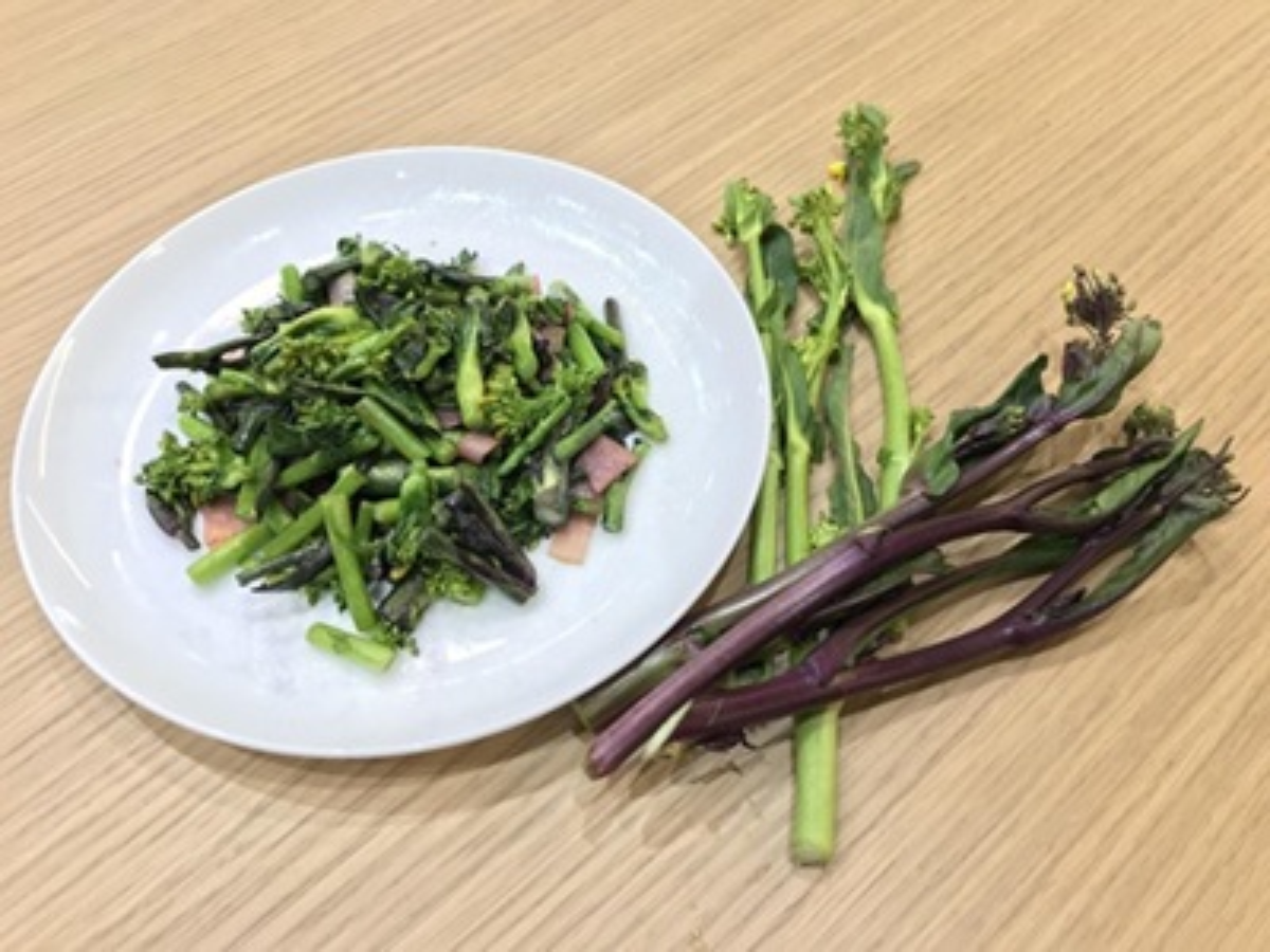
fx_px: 1027
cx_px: 635
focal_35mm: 28
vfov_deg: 49.7
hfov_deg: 63.4
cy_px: 476
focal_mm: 4
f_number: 1.8
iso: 20
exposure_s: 1/40
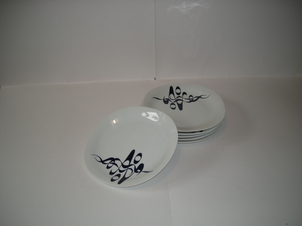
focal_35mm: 35
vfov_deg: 40.7
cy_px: 113
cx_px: 151
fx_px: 305
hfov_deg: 52.6
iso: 50
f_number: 2.8
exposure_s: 1/54.2
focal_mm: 5.7
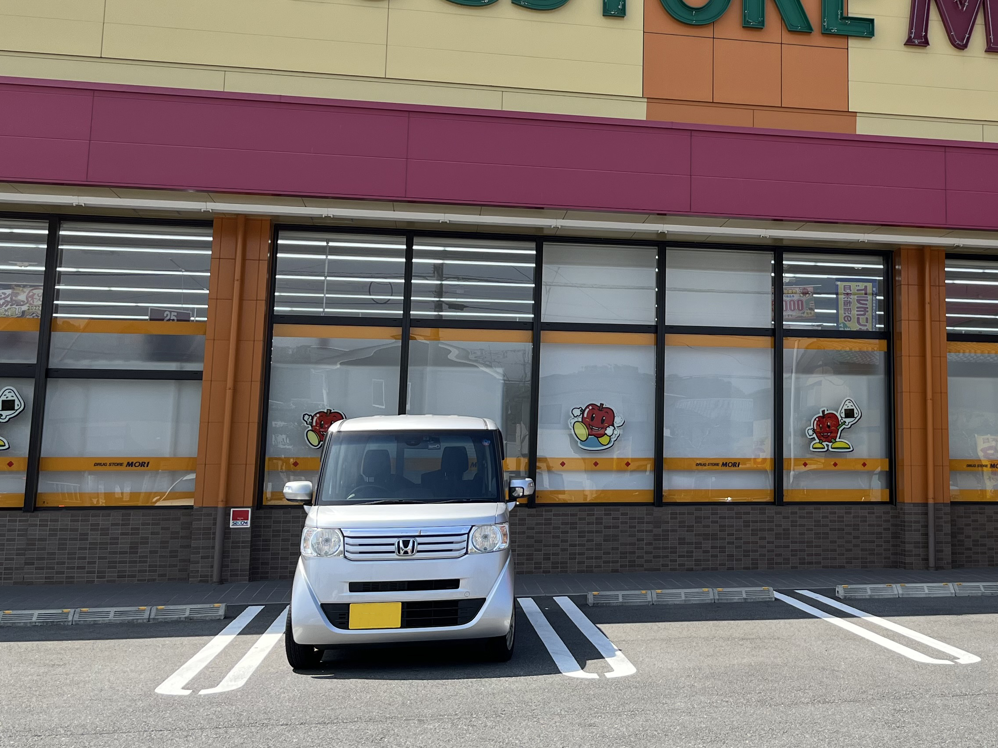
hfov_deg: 40.1
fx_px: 1326
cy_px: 249
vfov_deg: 31.3
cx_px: 750
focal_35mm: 46
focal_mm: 5.1
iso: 50
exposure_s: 1/1802
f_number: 1.6
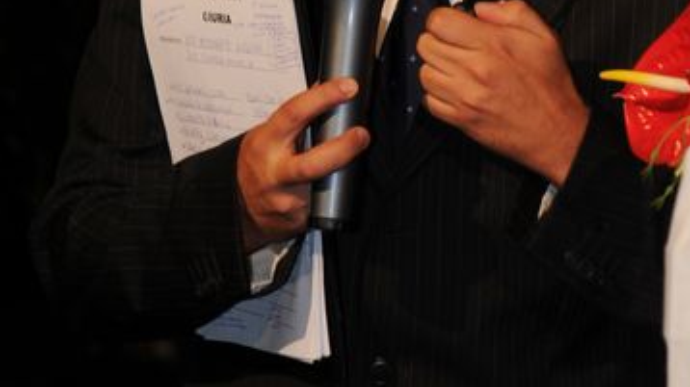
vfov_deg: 3.6
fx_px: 6163
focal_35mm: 337
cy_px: -39
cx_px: 332
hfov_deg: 6.4
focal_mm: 120
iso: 200
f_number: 5.6
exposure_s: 1/60
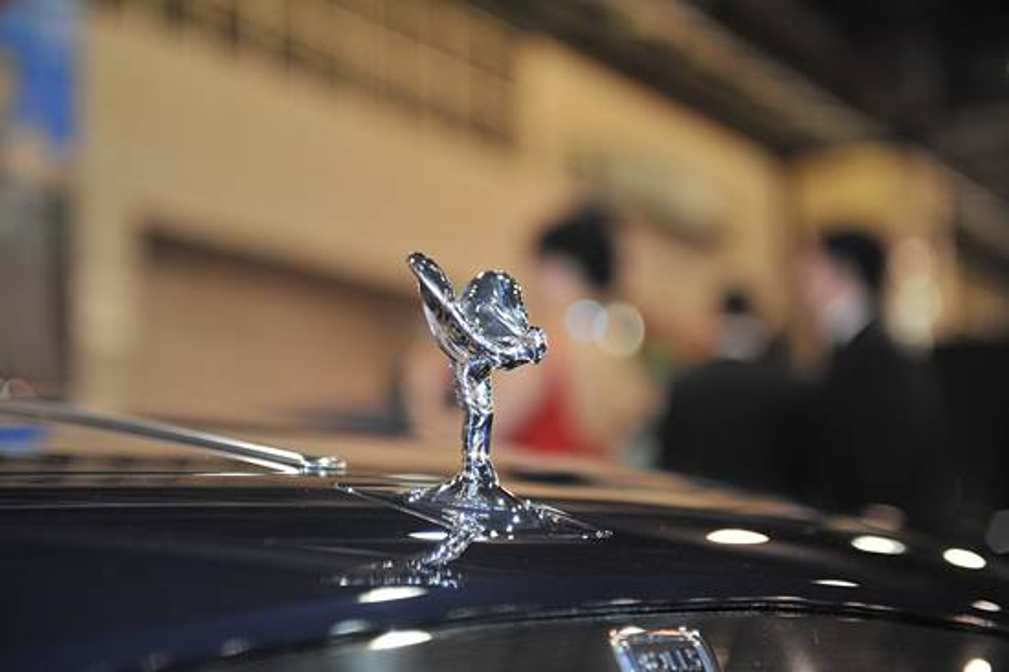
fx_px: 1961
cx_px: 504
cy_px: 336
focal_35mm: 70
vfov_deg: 19.4
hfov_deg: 28.9
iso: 1250
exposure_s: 1/250
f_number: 3.5
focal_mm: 70
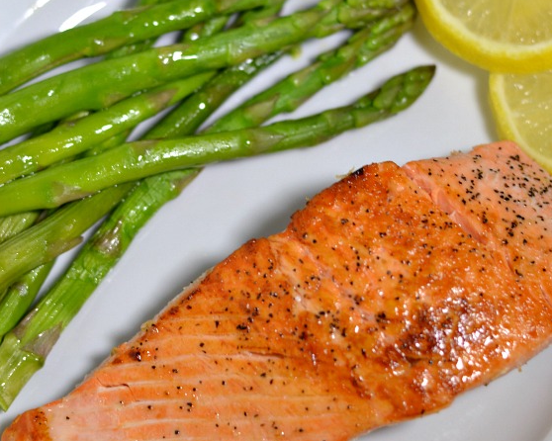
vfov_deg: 14.5
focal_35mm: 106
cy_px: 175
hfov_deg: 18.1
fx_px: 1731
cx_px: 276
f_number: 2.8
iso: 400
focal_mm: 50
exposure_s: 1/60
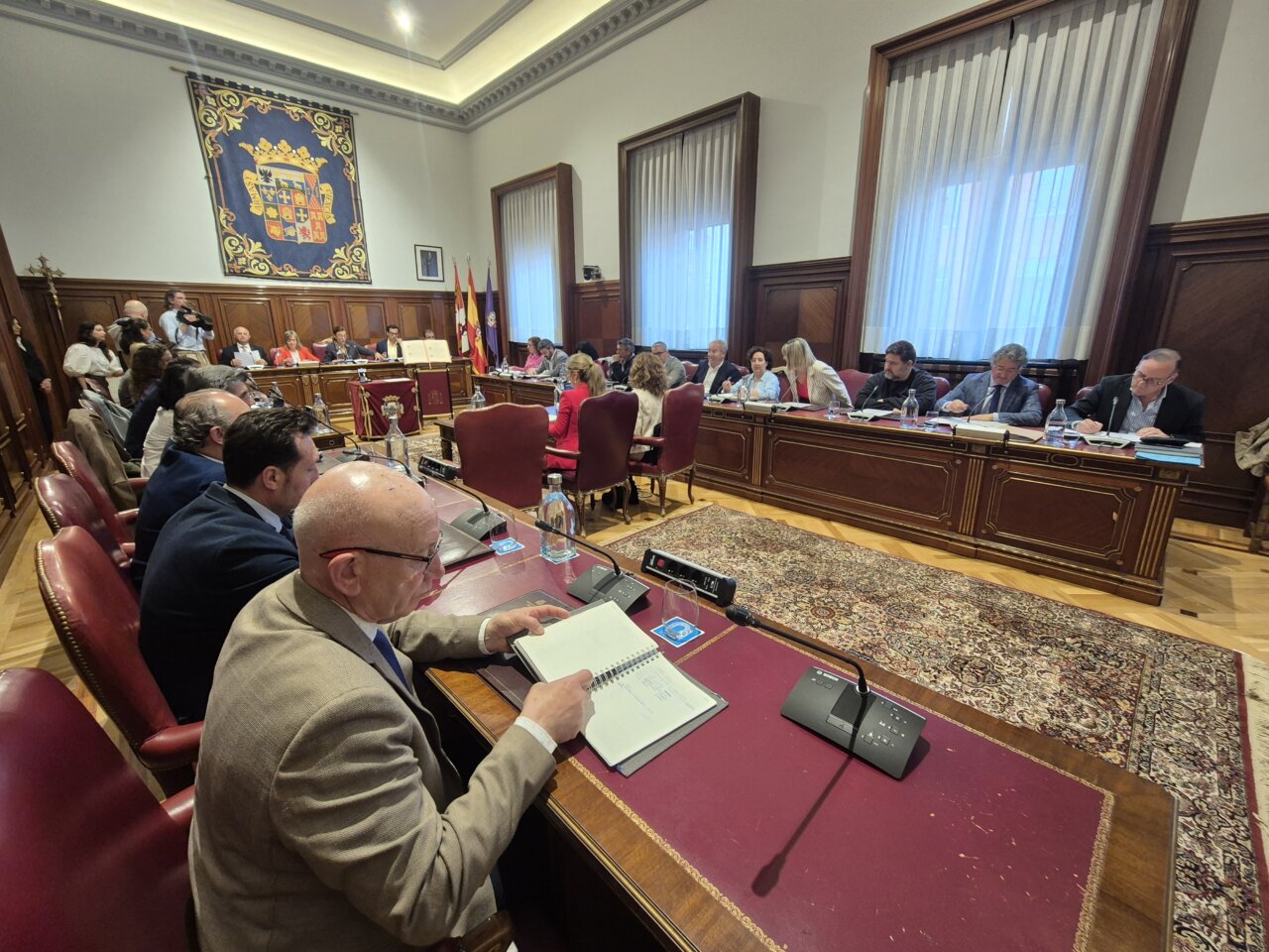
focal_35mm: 13
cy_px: 476
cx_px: 634
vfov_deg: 89.9
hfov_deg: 106.2
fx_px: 477
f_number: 2.2
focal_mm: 2.2
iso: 250
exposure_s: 1/50
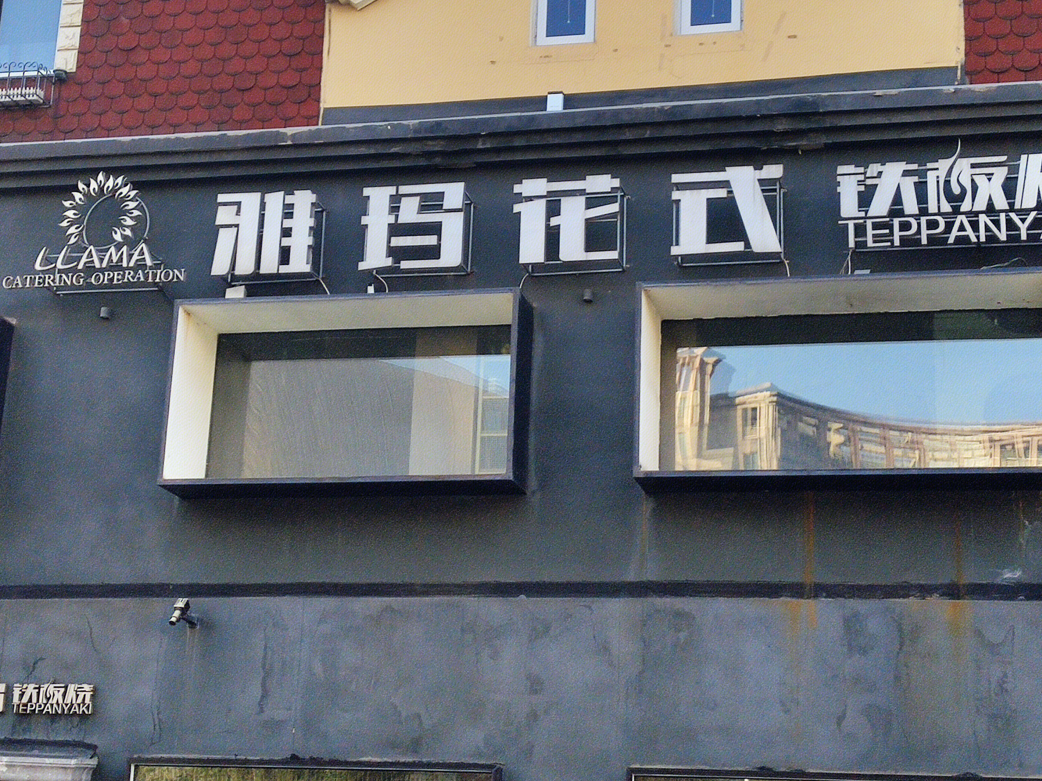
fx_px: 2017
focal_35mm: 67
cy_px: 279
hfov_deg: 29.0
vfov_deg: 21.9
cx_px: 483
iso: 112
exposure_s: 1/1741
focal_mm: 4.75
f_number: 1.75
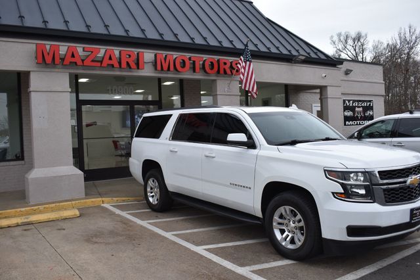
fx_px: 385
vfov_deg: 39.9
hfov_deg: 57.2
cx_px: 210
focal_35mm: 33
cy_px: 140
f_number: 5.6
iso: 200
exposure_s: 1/160
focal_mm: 22
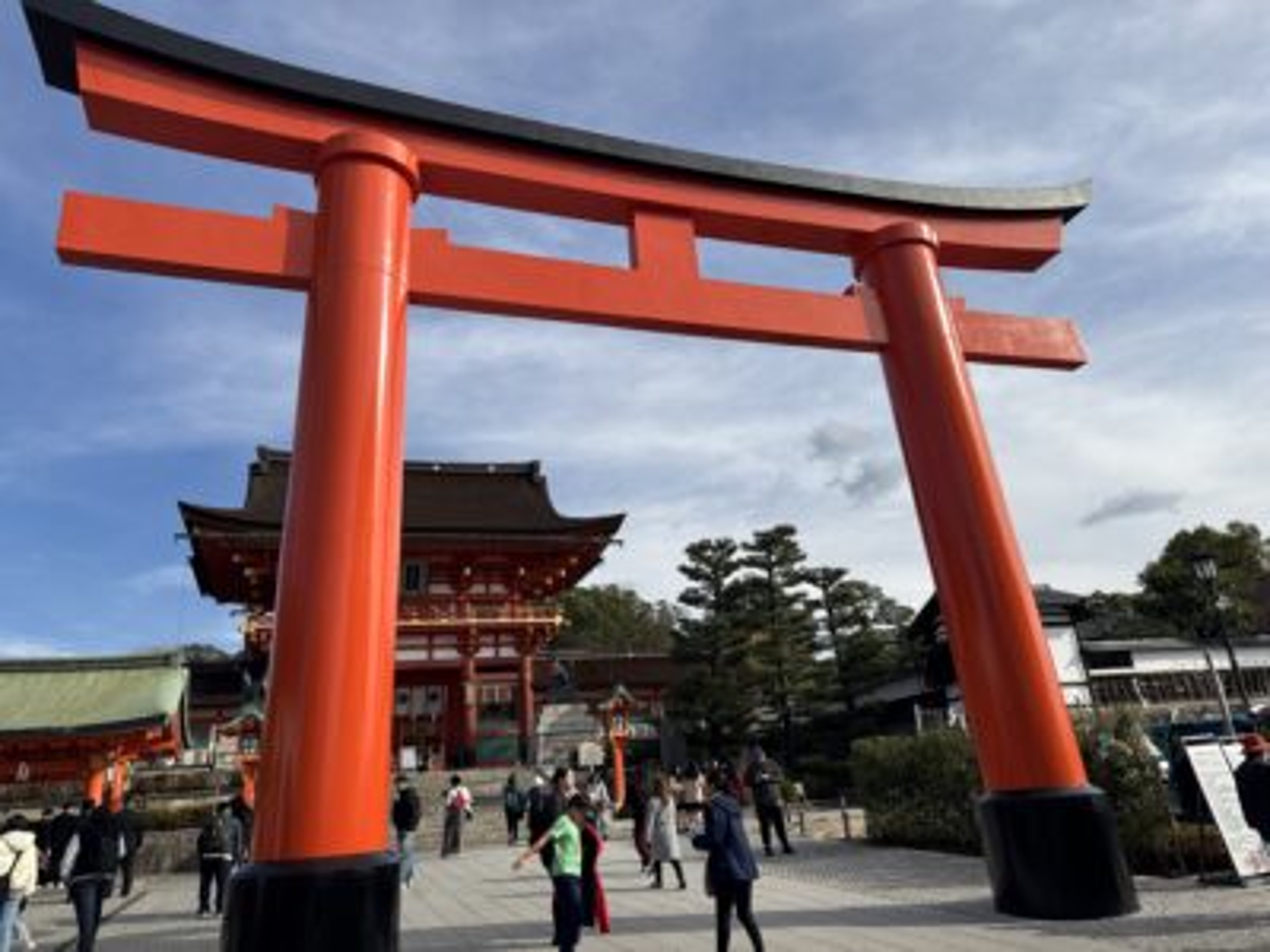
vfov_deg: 56.8
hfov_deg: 71.6
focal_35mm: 24
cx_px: 635
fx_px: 881
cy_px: 476
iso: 80
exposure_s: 1/5348
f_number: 1.78
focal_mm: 6.76
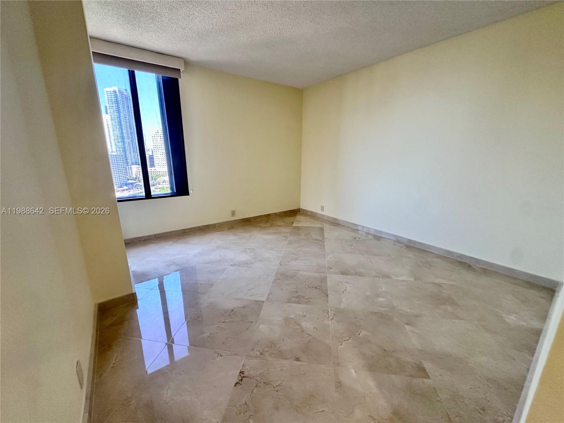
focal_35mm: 14
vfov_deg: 85.7
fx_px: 228
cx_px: 282
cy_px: 212
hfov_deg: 102.1
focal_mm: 2.22
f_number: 2.2
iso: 200
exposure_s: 1/120
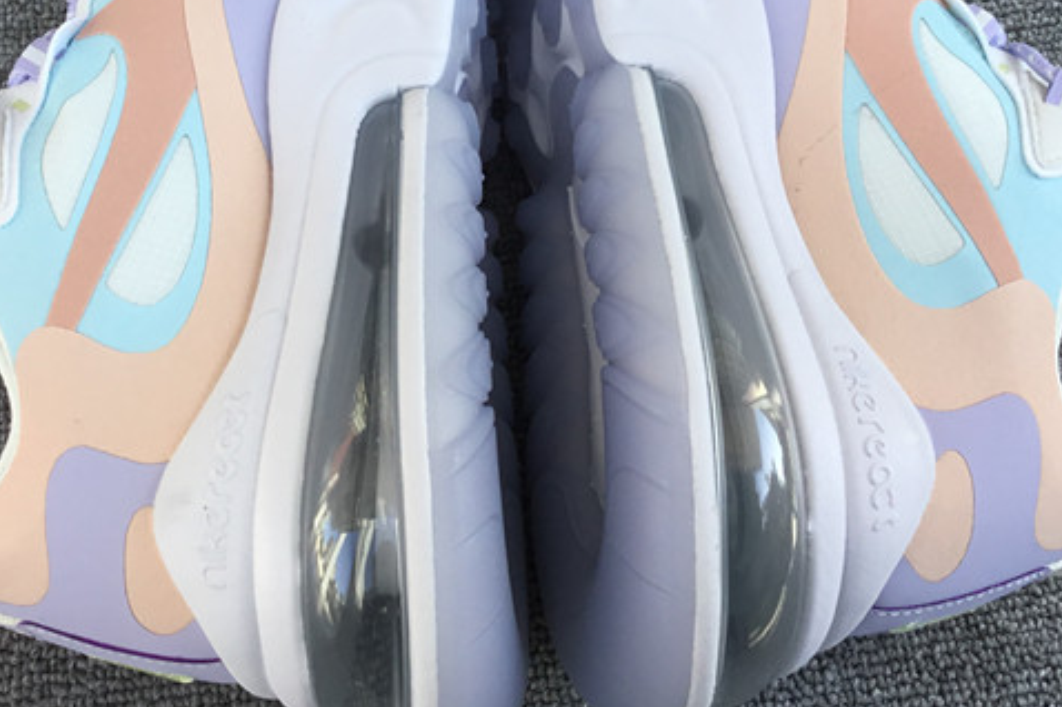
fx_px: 1592
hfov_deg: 36.8
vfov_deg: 24.6
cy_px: 133
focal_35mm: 54
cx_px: 440
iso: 25
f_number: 2.4
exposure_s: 1/211
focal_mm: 3.3
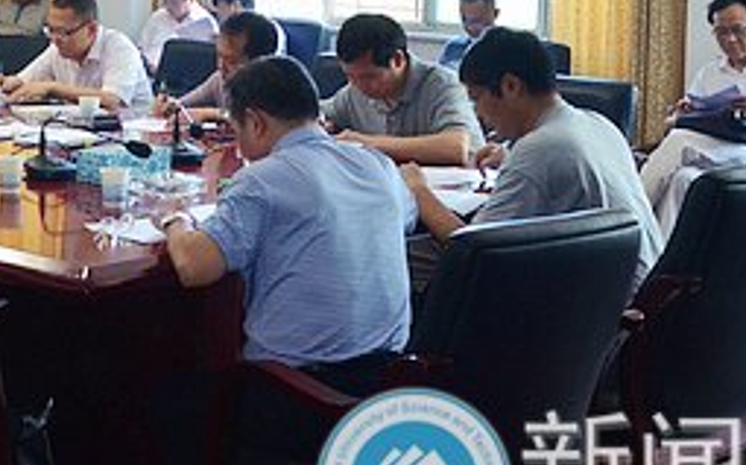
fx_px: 1605
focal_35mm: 79
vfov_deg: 16.2
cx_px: -3
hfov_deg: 24.9
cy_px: 16
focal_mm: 22
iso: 800
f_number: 3.8
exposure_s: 1/50
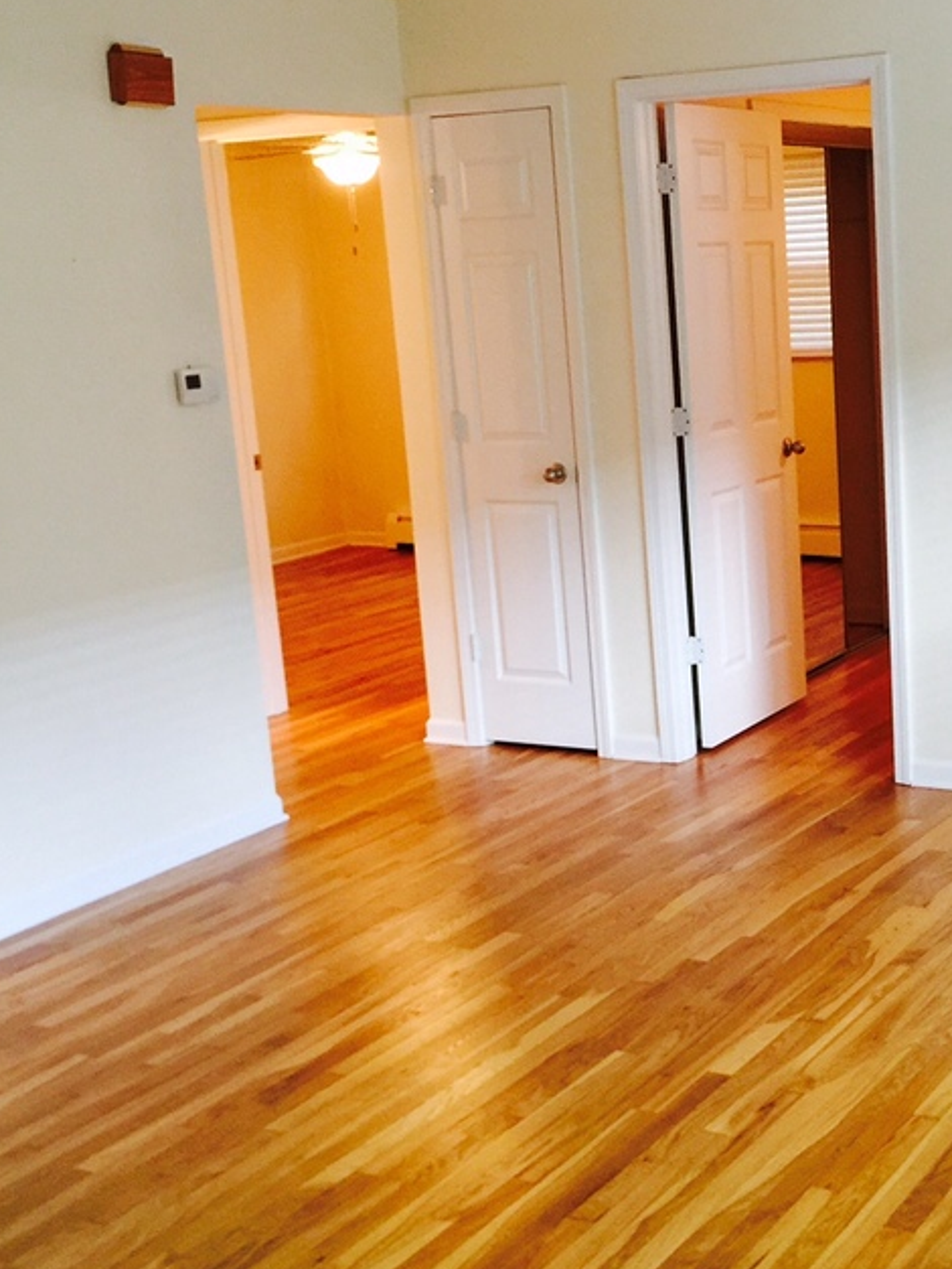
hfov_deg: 28.4
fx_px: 1832
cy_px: 705
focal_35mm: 50
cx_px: 788
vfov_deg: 38.1
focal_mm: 4.15
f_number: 2.2
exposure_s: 1/15
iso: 100
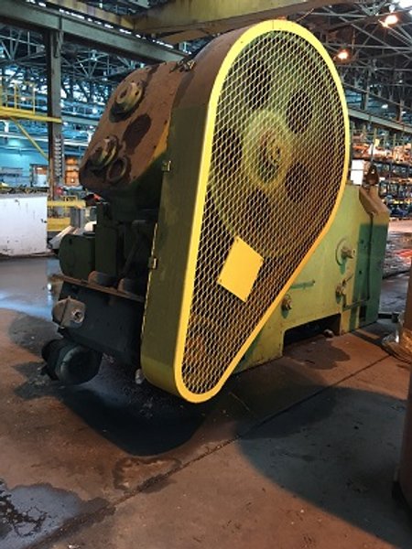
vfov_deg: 61.7
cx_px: 206
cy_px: 274
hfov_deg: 48.2
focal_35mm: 29
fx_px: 460
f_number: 2.2
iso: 200
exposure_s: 1/20
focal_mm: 4.15
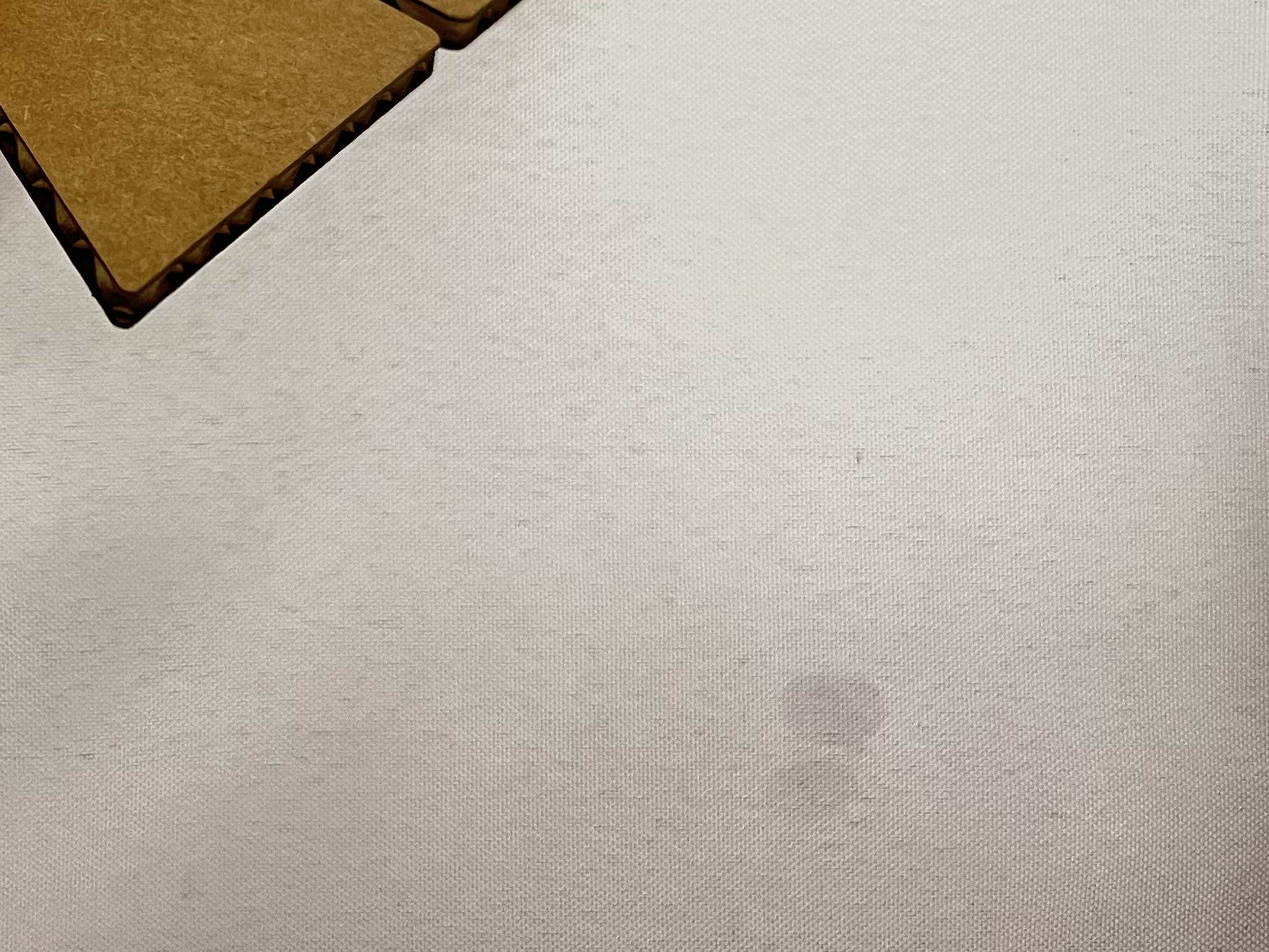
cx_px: -123
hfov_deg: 29.1
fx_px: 2199
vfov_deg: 23.3
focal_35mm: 60
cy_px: -12
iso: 250
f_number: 1.5
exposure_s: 1/60
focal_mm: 5.7
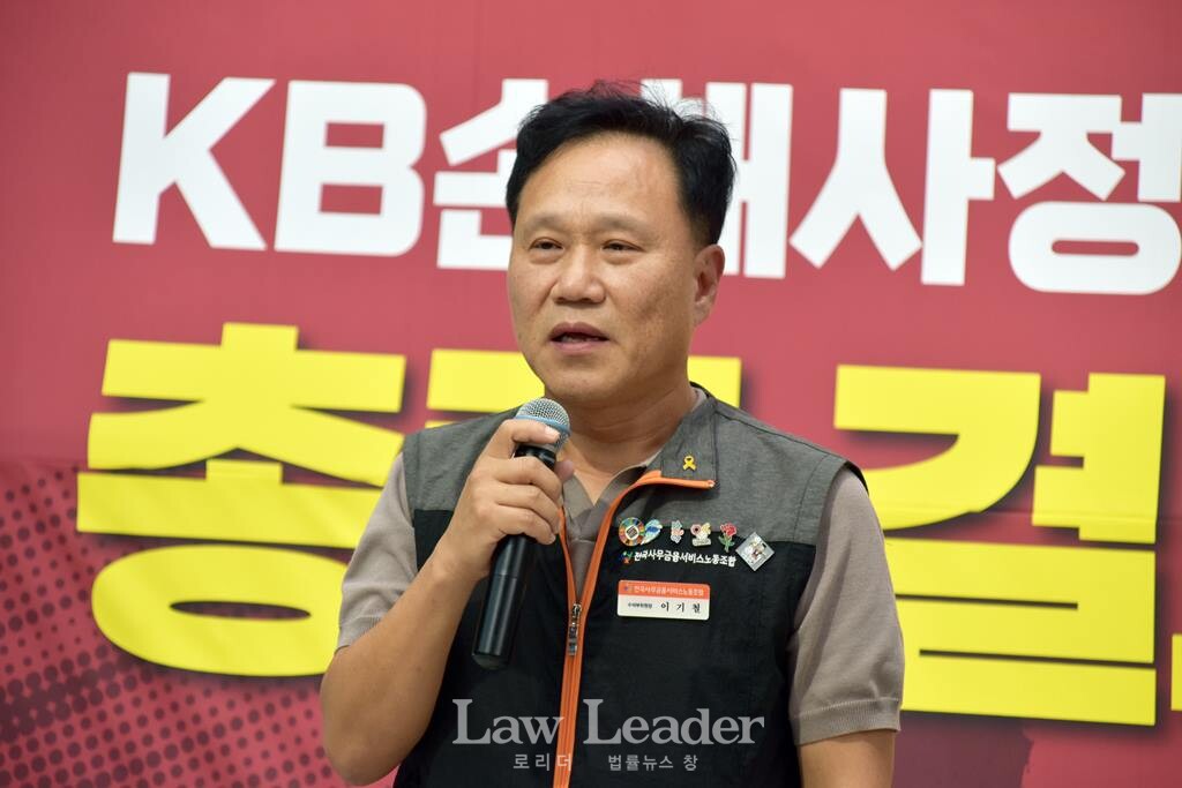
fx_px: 7634
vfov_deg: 5.9
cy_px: 394
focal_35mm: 232
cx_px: 591
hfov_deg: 8.9
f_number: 6
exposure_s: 1/800
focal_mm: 155
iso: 320
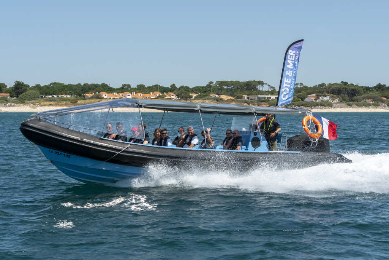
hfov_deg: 28.1
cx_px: 194
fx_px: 778
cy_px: 130
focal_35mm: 72
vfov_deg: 18.9
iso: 320
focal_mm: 48
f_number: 13
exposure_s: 1/800
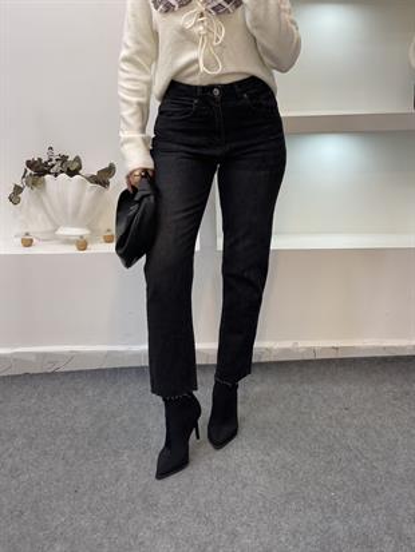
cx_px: 208
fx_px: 831
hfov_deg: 28.0
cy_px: 276
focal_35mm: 52
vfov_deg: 36.8
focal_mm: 6
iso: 100
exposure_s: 1/100
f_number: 2
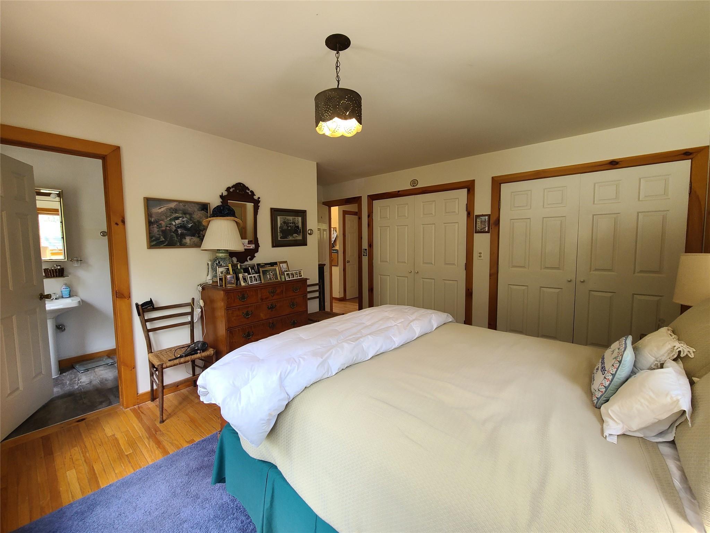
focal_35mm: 13
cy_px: 266
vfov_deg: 89.9
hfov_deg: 106.2
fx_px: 267
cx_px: 355
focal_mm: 2.2
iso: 160
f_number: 2.2
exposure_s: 1/60
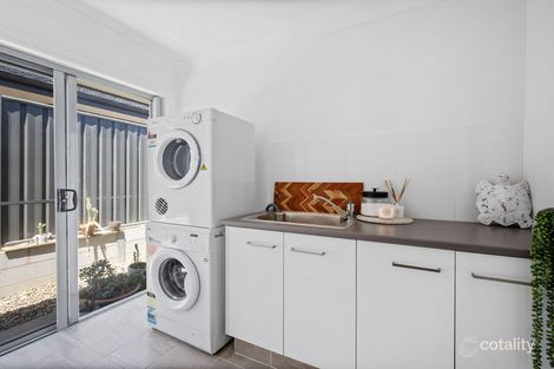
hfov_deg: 104.3
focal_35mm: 14
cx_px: 277
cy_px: 184
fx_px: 215
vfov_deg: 81.2
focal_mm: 14
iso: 200
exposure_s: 1/13
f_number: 7.1
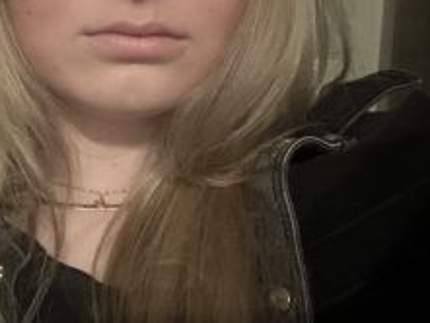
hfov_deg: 30.7
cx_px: 70
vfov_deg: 24.0
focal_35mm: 61
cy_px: 158
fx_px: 758
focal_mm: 2.69
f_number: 1.9
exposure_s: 1/17
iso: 640
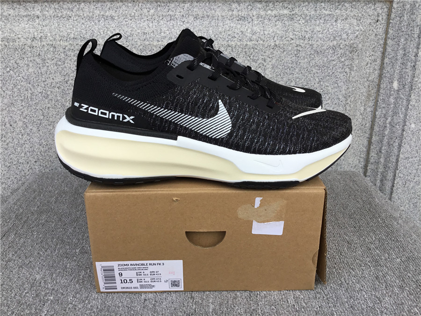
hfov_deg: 58.4
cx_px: 210
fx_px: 377
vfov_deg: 45.4
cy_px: 158
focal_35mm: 31
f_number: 2.4
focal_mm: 3.3
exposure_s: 1/416
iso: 25
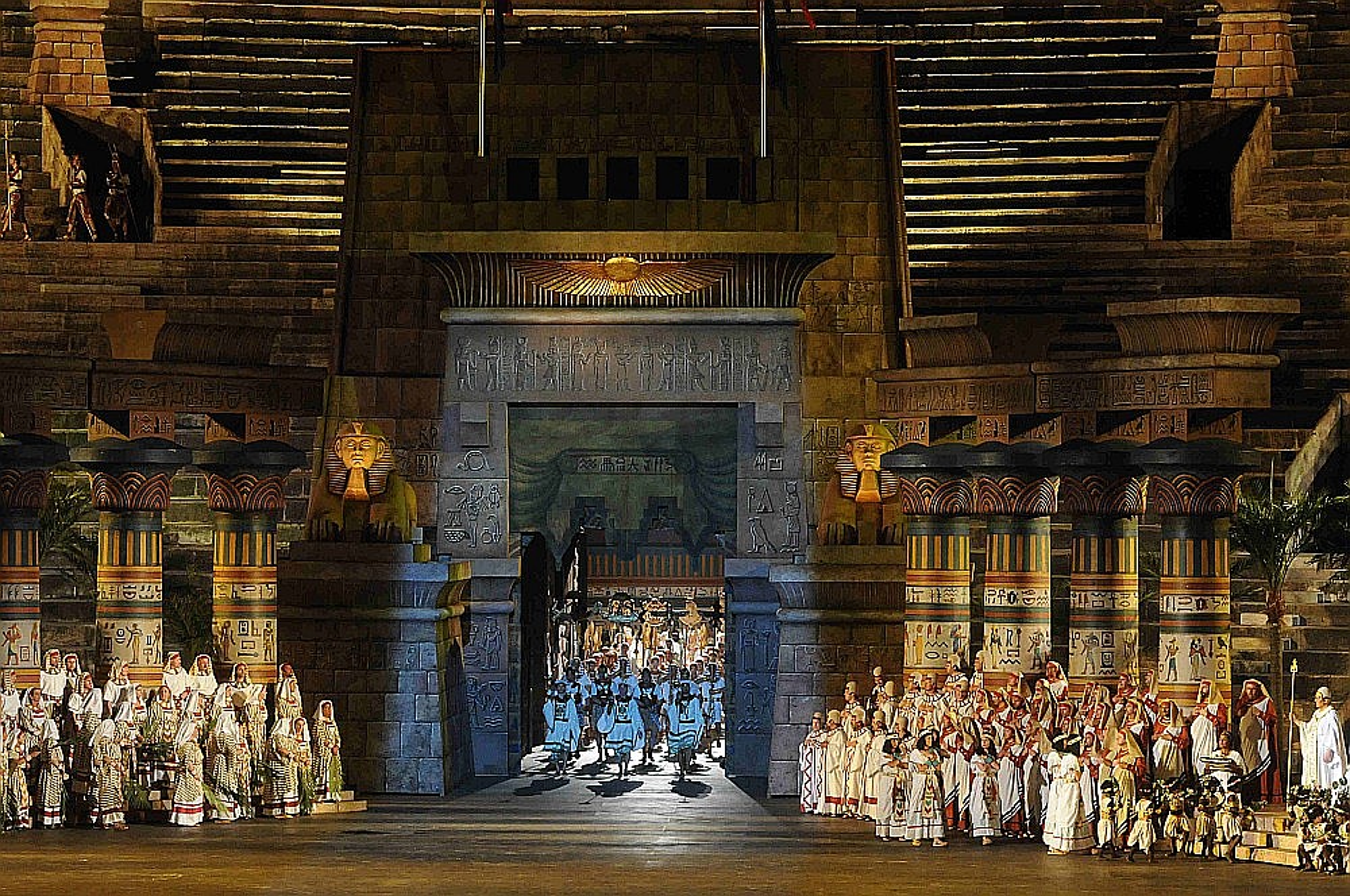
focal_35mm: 120
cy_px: 448
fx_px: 4494
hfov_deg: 17.1
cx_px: 675
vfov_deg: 11.4
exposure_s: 1/60
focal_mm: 80
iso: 2000
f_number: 4
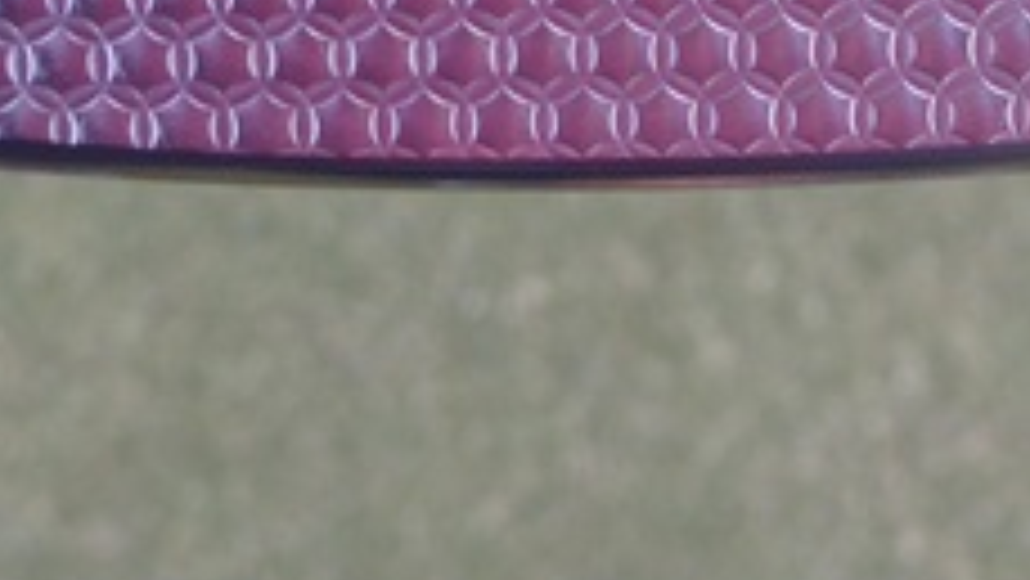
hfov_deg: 17.0
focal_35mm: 126
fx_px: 3442
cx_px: 666
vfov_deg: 9.4
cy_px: -234
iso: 125
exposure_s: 1/60
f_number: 3.8
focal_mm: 7.2
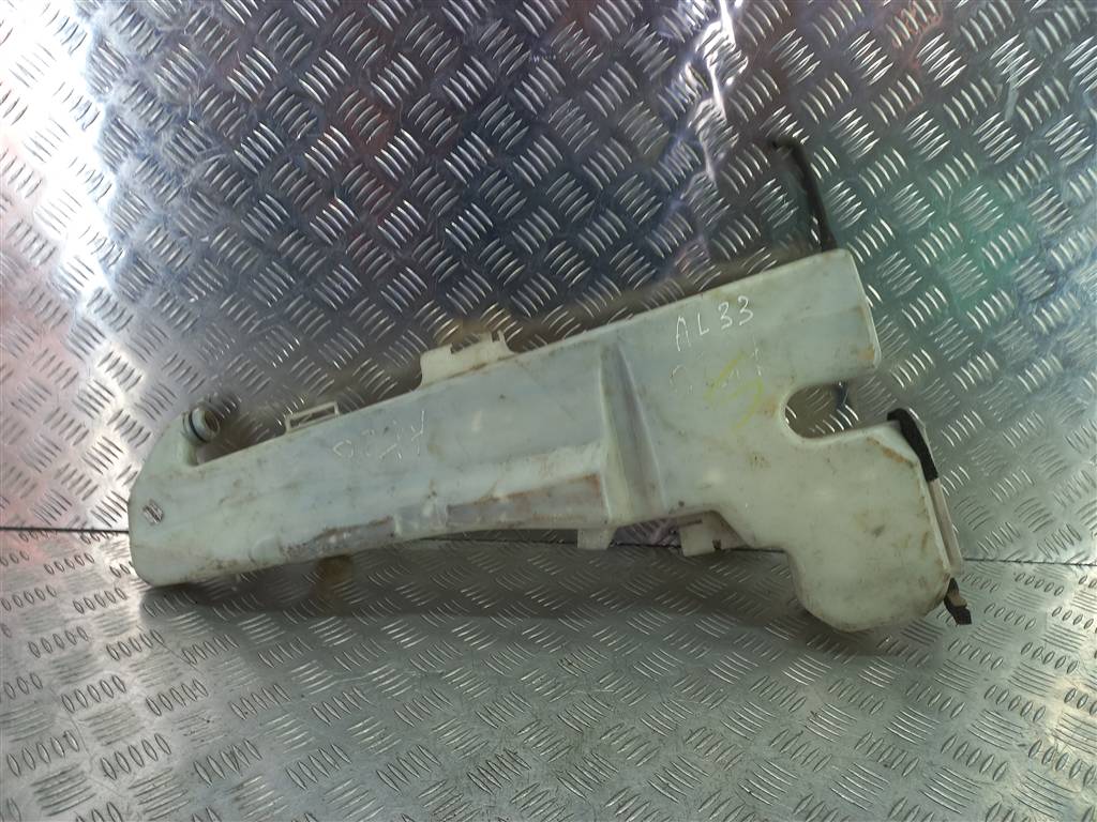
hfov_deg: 69.4
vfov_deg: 54.9
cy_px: 411
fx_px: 792
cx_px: 548
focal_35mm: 25
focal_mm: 4.6
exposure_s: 1/50
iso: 40
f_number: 1.8
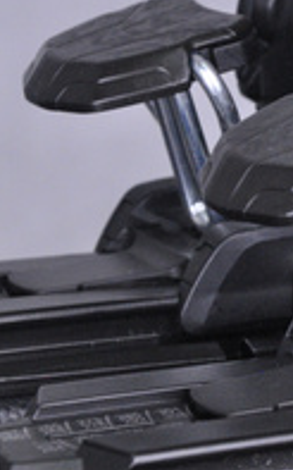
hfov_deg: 4.6
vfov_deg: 7.5
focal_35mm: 279
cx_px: 534
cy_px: 240
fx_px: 3567
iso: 3200
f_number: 9.5
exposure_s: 1/125
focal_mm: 80
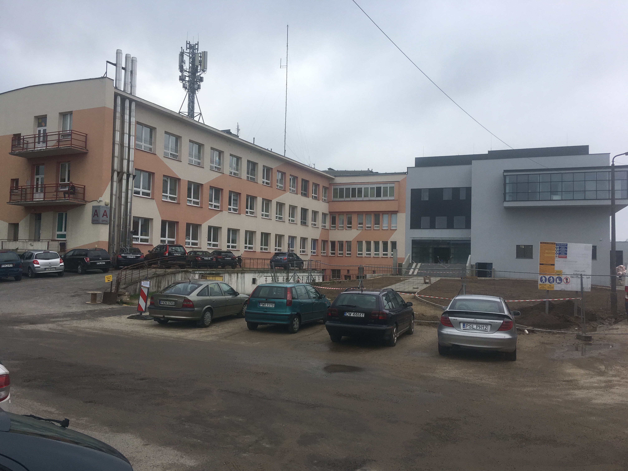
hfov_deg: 61.7
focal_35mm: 29
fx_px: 526
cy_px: 236
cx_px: 314
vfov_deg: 48.2
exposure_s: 1/874
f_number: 2.2
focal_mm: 4.15
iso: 25
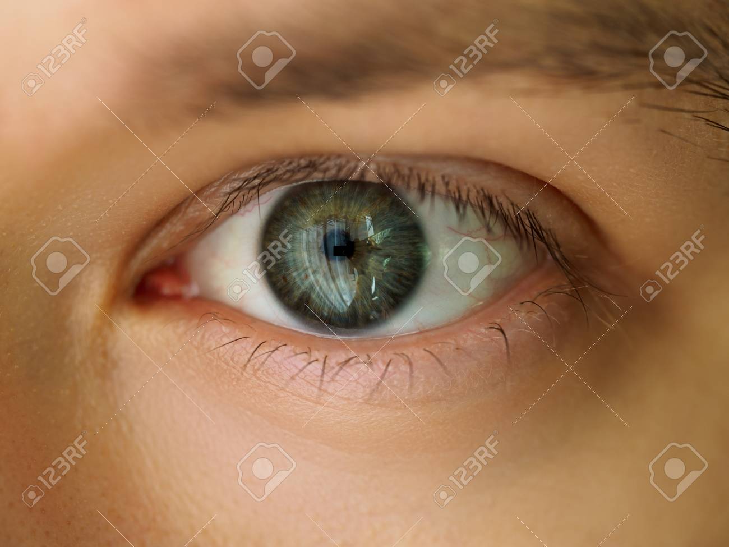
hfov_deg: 16.4
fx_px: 2527
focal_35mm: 120
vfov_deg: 12.3
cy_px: 274
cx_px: 364
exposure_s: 1/160
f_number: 2.8
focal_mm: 60
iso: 200
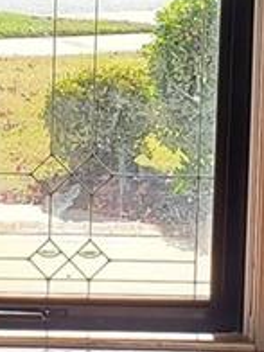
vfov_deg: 9.7
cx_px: 79
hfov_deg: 7.3
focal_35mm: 204
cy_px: 108
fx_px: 2074
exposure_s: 1/238
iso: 50
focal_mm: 4.3
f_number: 2.4
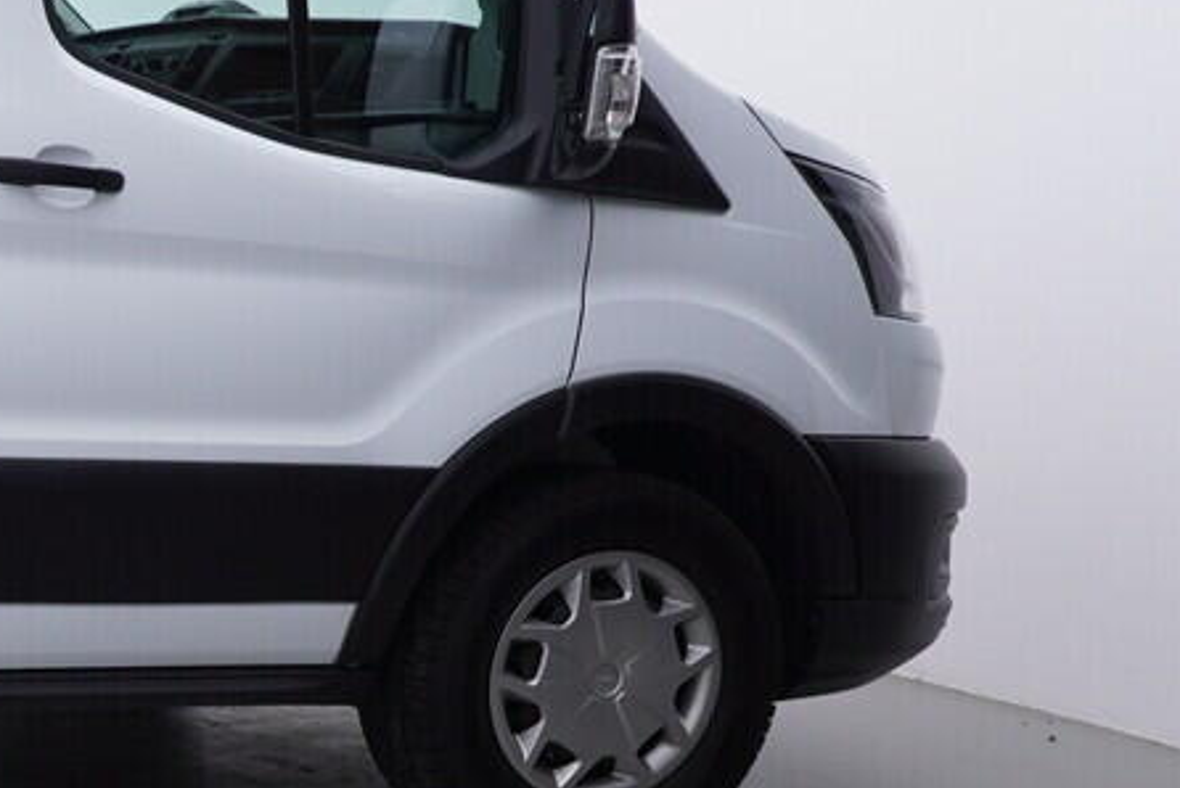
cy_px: 539
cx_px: -717
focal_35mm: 73
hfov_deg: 21.8
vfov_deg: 18.7
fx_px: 2382
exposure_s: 1/80
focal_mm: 15
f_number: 5
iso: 200
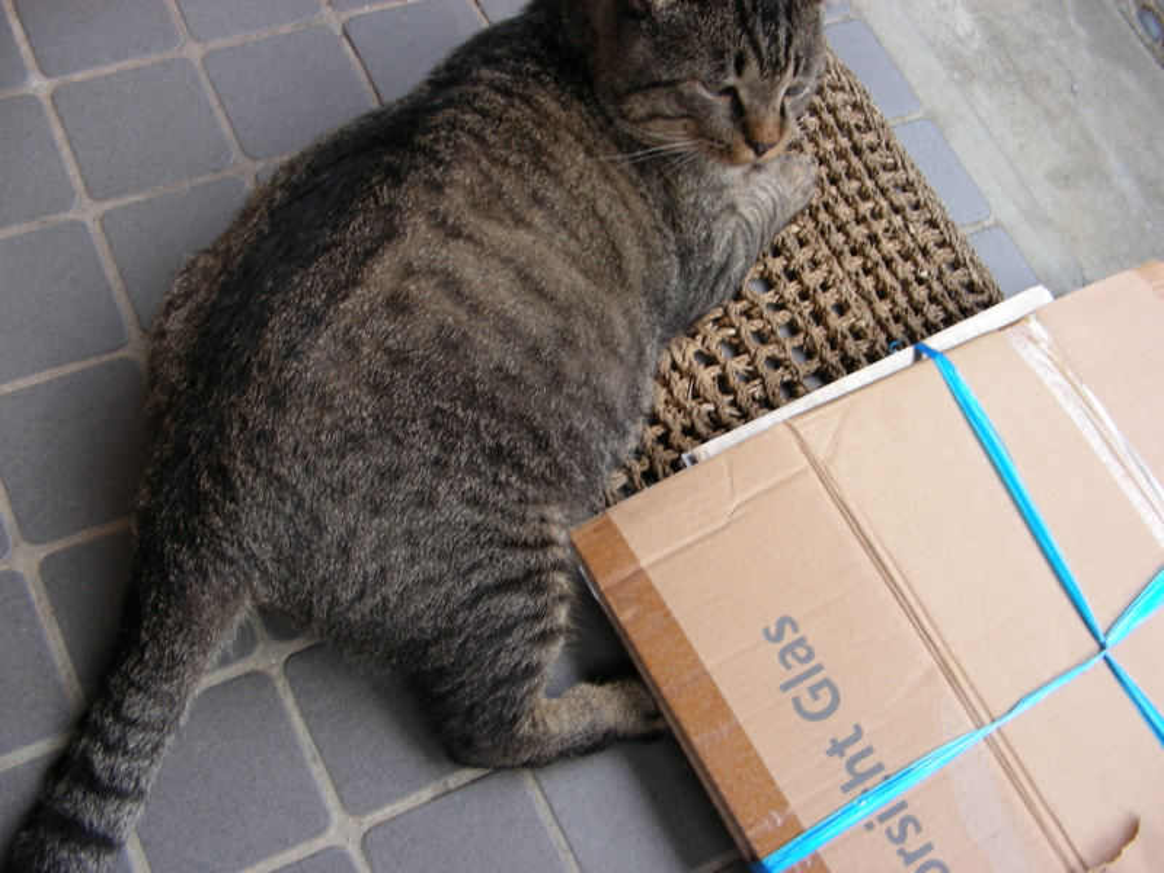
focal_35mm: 38
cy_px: 436
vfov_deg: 37.7
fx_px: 1278
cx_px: 582
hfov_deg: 49.0
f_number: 3.5
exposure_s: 1/59.8
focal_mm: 6.3
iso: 50
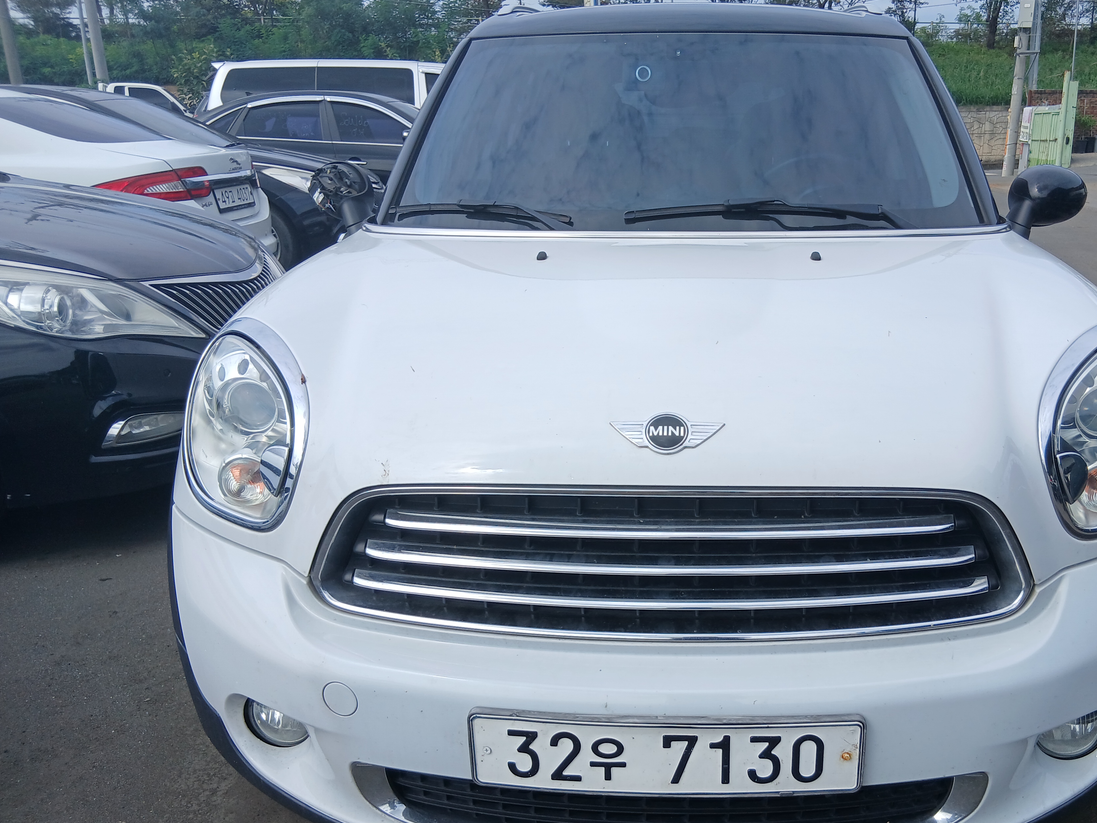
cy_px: 469
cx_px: 671
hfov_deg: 56.3
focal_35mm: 32
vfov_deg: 44.0
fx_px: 1014
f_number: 1.8
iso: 20
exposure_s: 1/510
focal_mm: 3.98
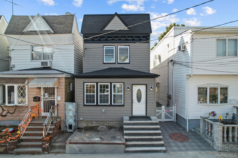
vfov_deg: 57.2
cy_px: 79
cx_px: 119
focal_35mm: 22
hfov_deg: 78.6
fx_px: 145
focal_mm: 8.38
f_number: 2.8
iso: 200
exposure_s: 1/120
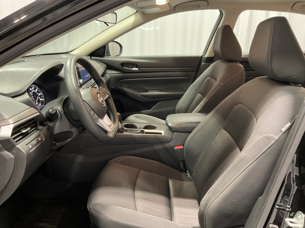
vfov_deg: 48.2
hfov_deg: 61.7
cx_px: 152
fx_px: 256
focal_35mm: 29
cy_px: 114
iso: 250
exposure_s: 1/33
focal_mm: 3
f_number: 1.8
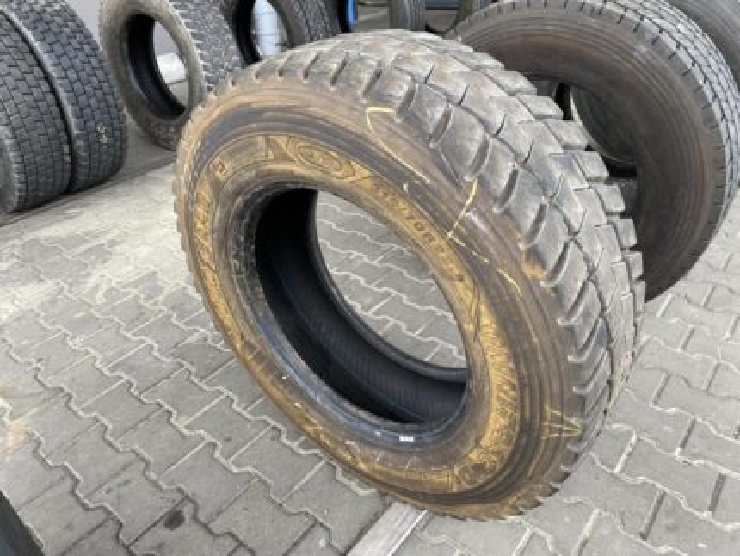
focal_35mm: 26
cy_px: 278
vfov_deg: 53.1
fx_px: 556
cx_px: 370
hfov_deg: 67.3
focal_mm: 4.25
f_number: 1.8
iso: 80
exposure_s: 1/121
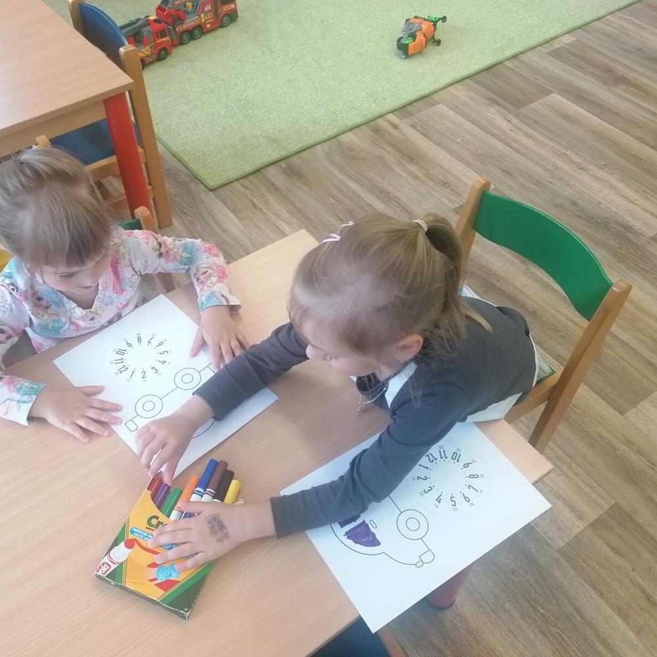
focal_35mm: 32
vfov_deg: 51.1
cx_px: 292
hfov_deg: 51.0
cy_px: 328
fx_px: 687
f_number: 1.8
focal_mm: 4.75
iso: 160
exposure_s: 1/50
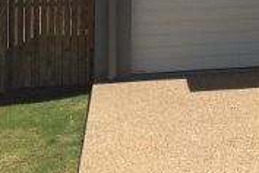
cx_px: 439
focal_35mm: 109
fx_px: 784
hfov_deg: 16.3
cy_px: -78
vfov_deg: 12.0
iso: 32
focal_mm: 4.15
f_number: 2.2
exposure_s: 1/3731
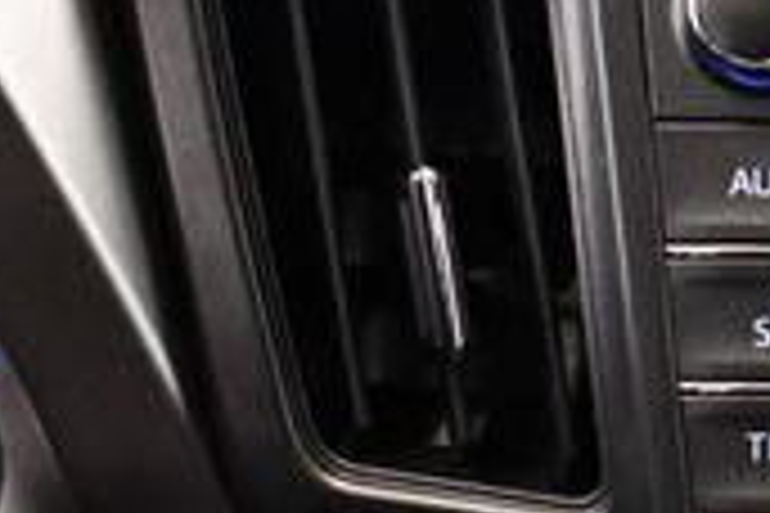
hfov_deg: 13.7
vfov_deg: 10.1
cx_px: 1333
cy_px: 436
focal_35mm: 135
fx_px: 2887
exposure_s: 1/80
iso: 3200
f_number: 3.5
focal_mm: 18
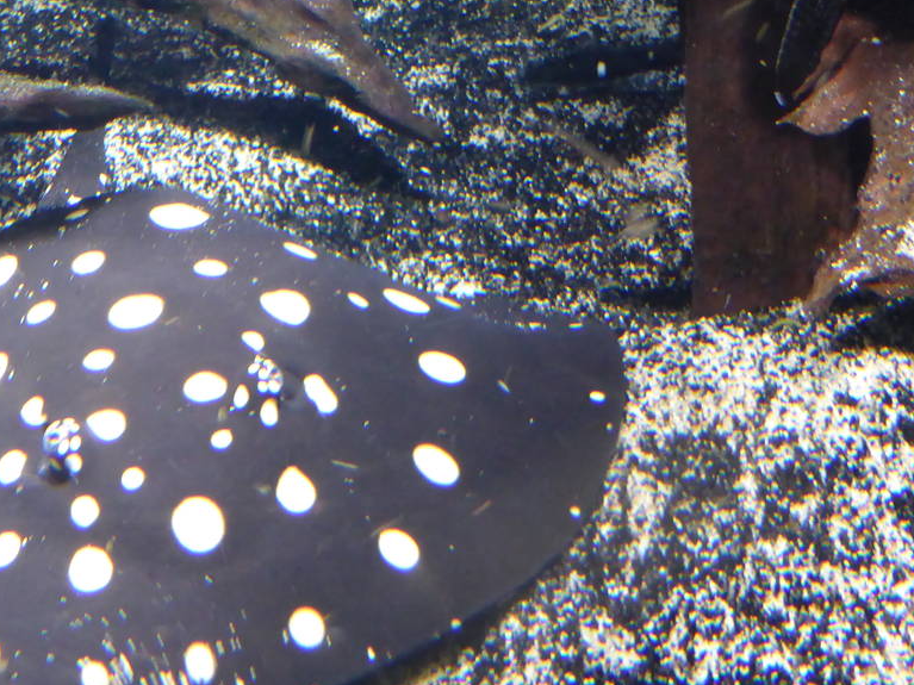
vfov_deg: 20.2
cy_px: 316
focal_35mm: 73
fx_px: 1927
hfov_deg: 26.5
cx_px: 313
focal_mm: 6.1
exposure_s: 1/6
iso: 400
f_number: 3.7
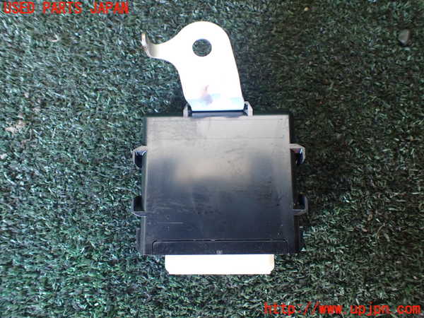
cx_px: 212
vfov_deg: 46.8
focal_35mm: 30
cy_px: 159
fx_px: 367
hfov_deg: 60.0
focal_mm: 5.4
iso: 800
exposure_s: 1/40
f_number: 2.3
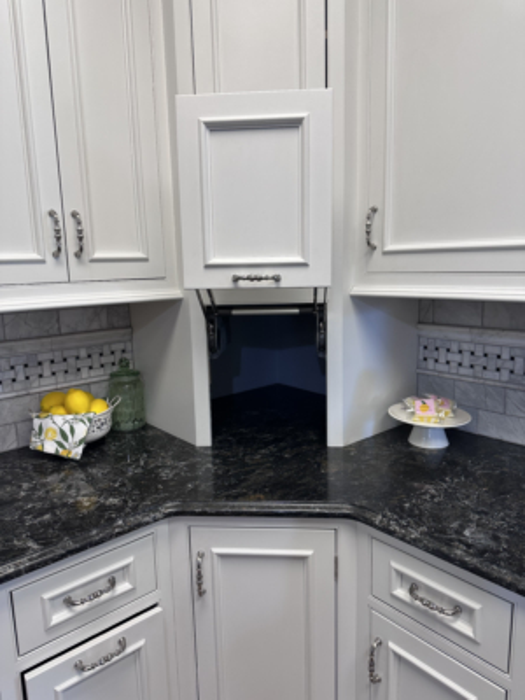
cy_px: 350
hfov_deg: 56.8
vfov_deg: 71.6
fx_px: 485
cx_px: 262
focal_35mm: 24
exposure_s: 1/120
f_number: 1.78
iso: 125
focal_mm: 6.86
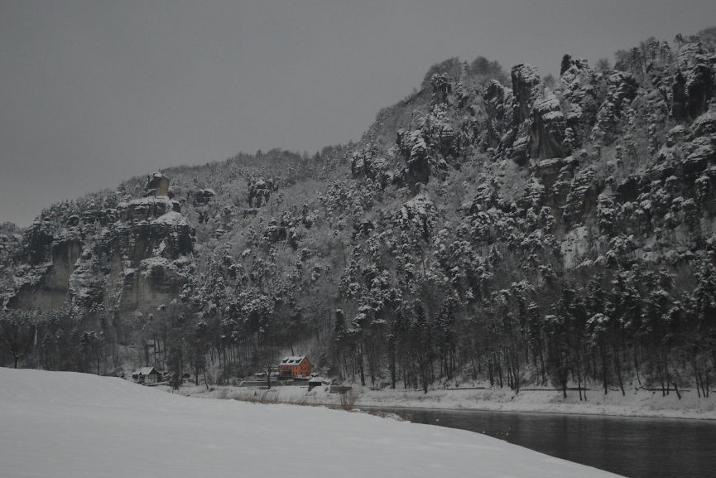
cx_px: 357
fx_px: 1213
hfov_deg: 32.9
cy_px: 237
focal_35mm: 61
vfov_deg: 22.3
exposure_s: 1/4000
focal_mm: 40
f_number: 5.3
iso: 3200
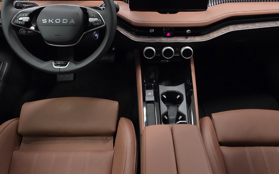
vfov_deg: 40.6
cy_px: 43
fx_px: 228
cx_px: 151
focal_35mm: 30
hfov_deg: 62.8
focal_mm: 2.2
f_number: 1.9
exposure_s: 1/50
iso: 500
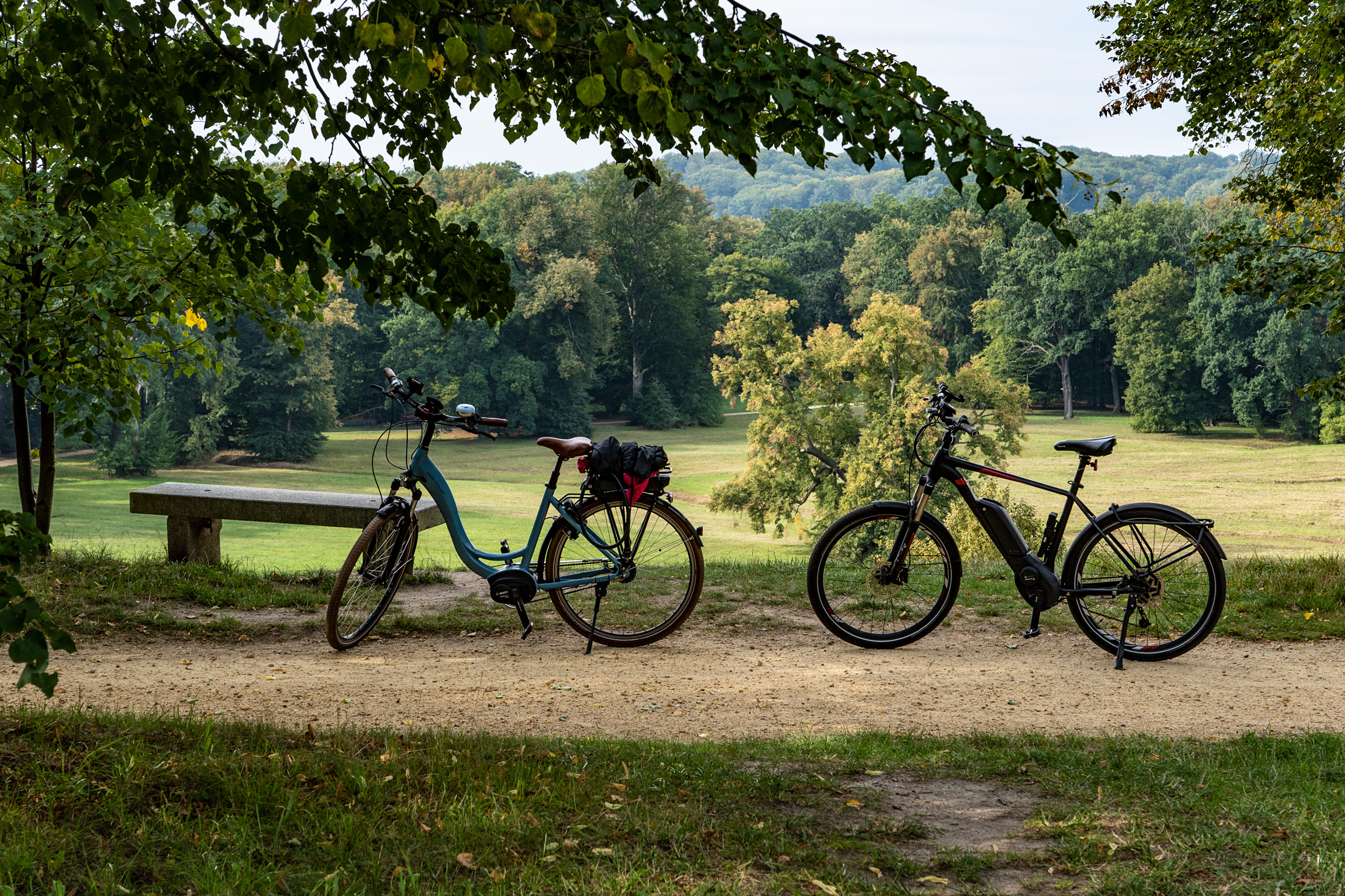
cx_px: 672
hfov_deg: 31.0
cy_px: 448
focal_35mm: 65
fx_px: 2426
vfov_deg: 20.9
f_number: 8
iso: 200
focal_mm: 43.3
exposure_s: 1/160
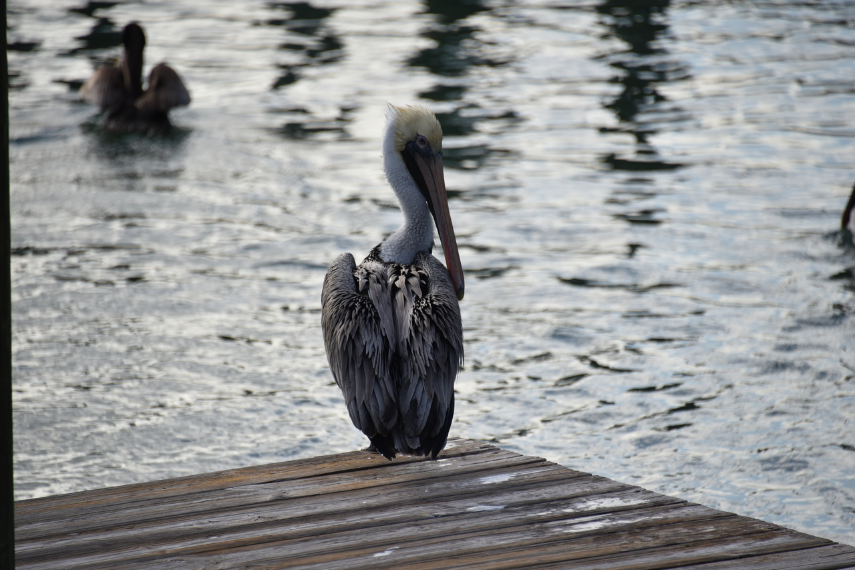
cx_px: 428
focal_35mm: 300
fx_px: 7126
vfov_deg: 4.6
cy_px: 285
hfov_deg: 6.9
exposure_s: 1/640
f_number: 5.6
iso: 160
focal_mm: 300
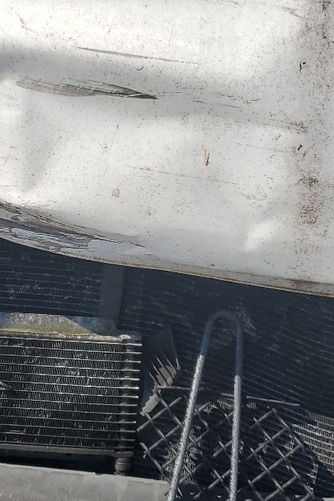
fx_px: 932
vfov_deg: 30.1
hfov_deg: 19.9
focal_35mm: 67
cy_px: 226
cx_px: 33
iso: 50
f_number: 1.5
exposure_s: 1/5000
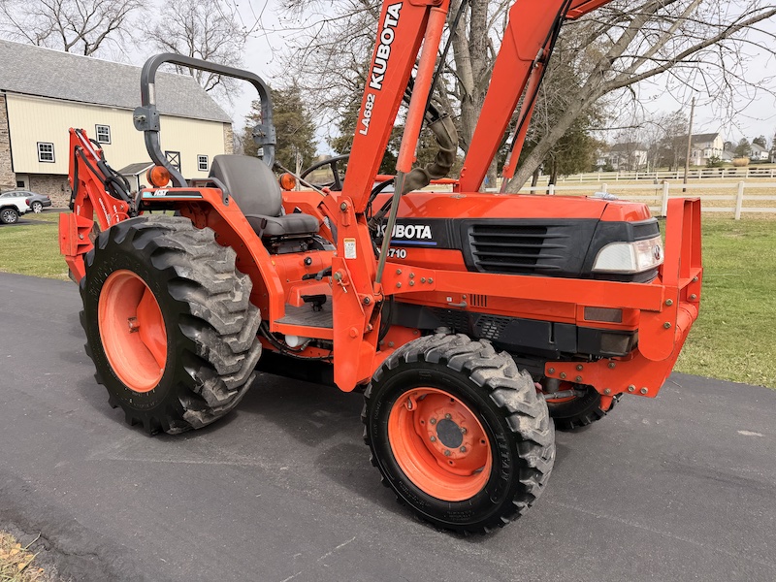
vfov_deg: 56.8
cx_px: 388
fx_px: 538
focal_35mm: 24
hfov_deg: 71.6
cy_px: 291
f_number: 1.78
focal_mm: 6.76
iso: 80
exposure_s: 1/2525
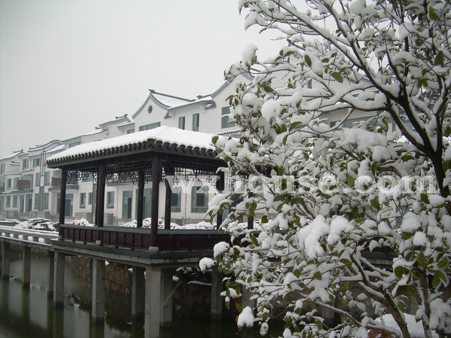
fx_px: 495
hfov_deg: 49.0
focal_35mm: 38
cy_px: 169
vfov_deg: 37.7
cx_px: 226
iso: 50
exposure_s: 1/30
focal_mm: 6.3
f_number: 2.8
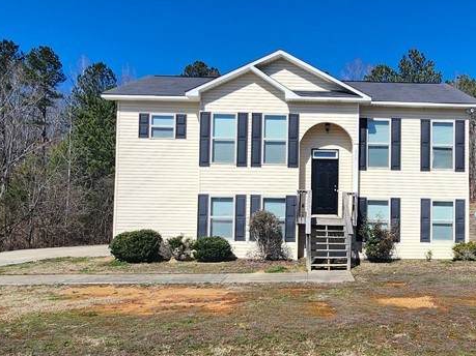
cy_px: 207
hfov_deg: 60.1
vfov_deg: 48.0
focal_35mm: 29
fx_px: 399
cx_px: 320
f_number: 2.2
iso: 40
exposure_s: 1/2218
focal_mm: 1.74
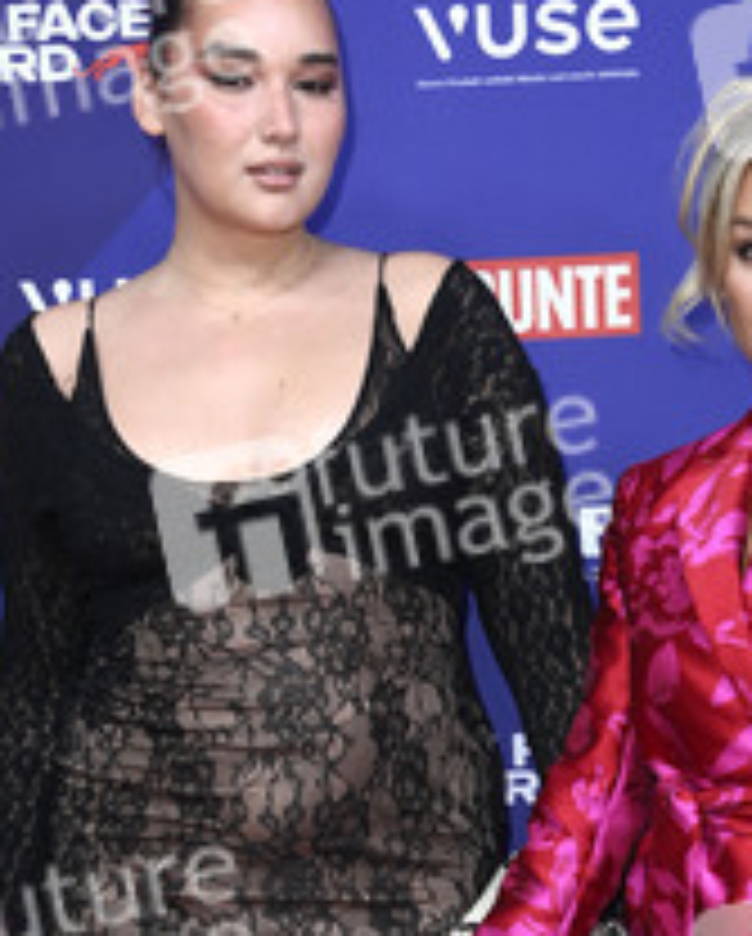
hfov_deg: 15.5
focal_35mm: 99
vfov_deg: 19.2
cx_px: 513
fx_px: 2748
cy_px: 729
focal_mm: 55
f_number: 5.6
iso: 800
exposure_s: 1/250
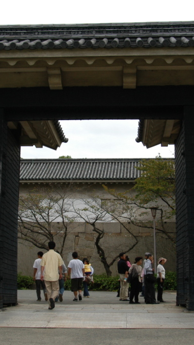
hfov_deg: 21.1
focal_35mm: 57
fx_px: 521
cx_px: 105
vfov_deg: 36.6
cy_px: 173
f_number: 8
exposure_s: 1/250
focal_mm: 24
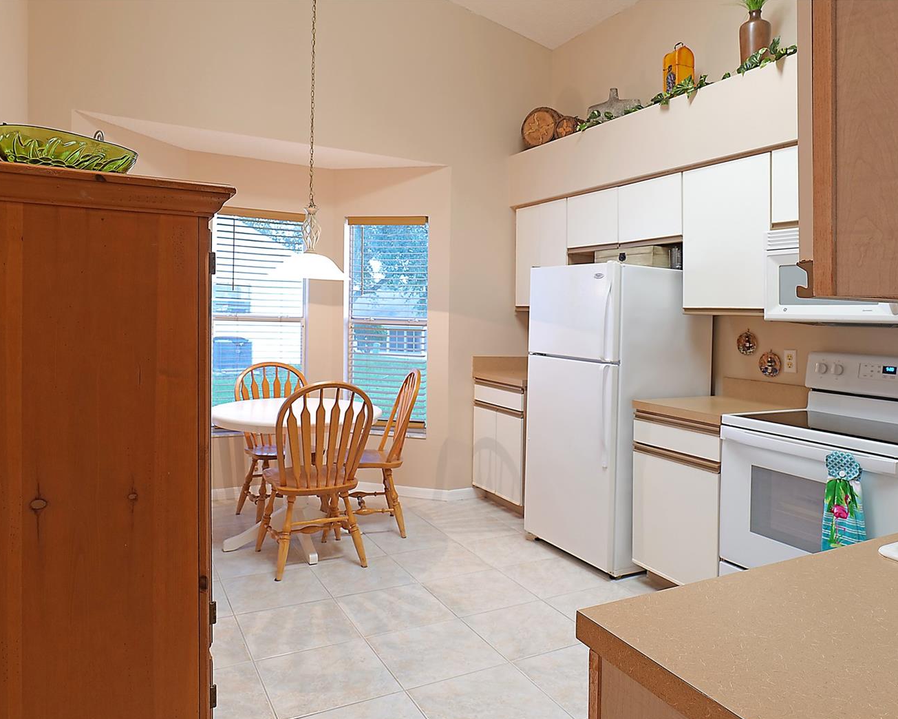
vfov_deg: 60.9
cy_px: 366
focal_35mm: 23
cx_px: 487
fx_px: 611
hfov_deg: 72.5
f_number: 8
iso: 400
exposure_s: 1/2.5
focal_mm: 20
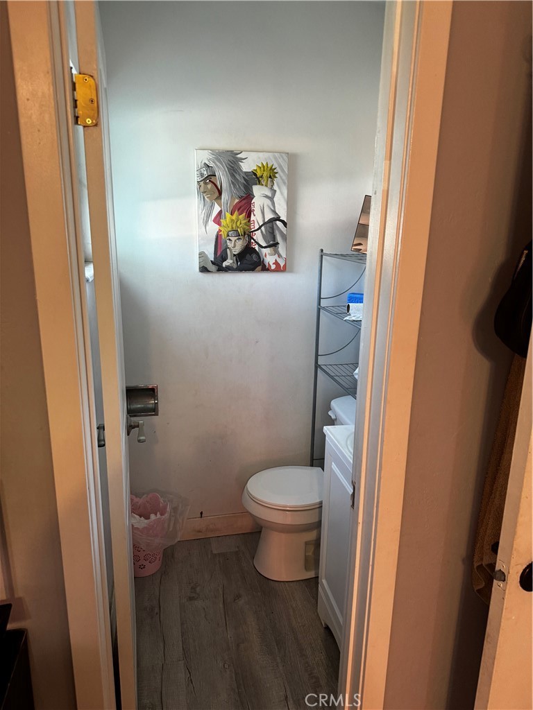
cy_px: 355
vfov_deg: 71.6
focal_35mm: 24
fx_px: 493
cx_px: 266
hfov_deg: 56.8
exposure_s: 1/60
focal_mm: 6.76
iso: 250
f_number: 1.78
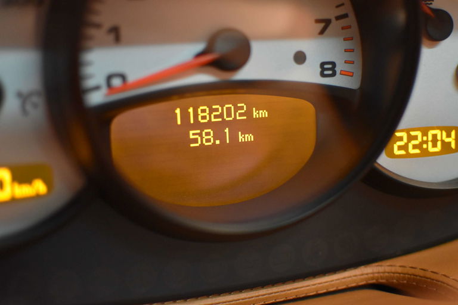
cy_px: 152
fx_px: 668
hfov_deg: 37.9
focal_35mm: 52
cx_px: 229
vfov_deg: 25.8
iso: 2500
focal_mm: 35
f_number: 1.8
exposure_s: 1/60
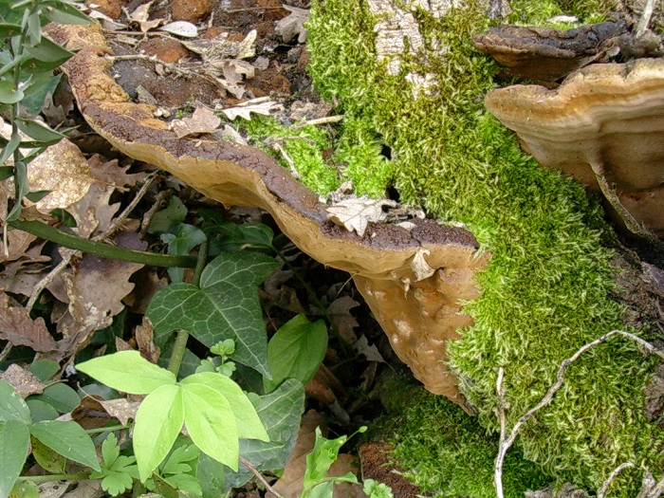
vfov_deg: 32.2
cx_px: 332
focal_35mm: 45
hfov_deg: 42.1
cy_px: 249
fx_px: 863
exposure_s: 1/16.9
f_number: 2.9
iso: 70
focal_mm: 6.7
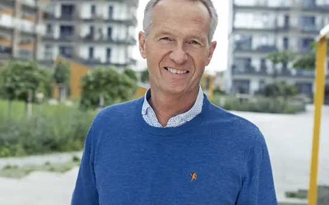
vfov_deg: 23.1
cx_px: 166
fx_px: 502
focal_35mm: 56
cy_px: 99
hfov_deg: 36.3
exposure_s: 1/80
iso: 80
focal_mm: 50
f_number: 4.5
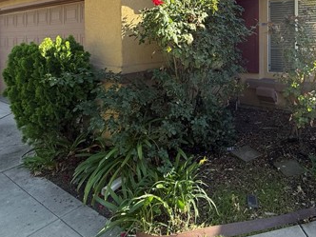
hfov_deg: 61.1
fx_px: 246
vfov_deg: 47.7
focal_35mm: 27
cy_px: 38
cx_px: 243
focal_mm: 2.22
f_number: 2.2
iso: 64
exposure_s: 1/386
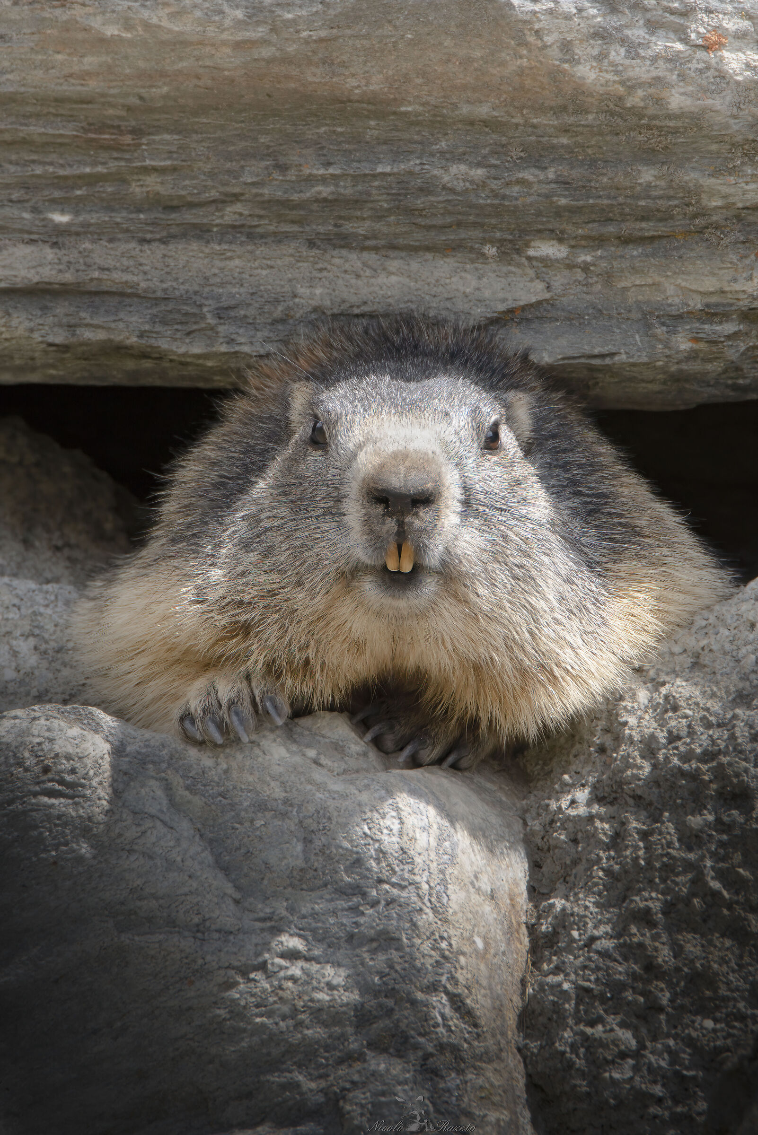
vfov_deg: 3.4
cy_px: 568
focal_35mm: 600
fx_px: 18932
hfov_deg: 2.3
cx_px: 379
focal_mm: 600
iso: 400
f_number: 8
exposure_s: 1/800
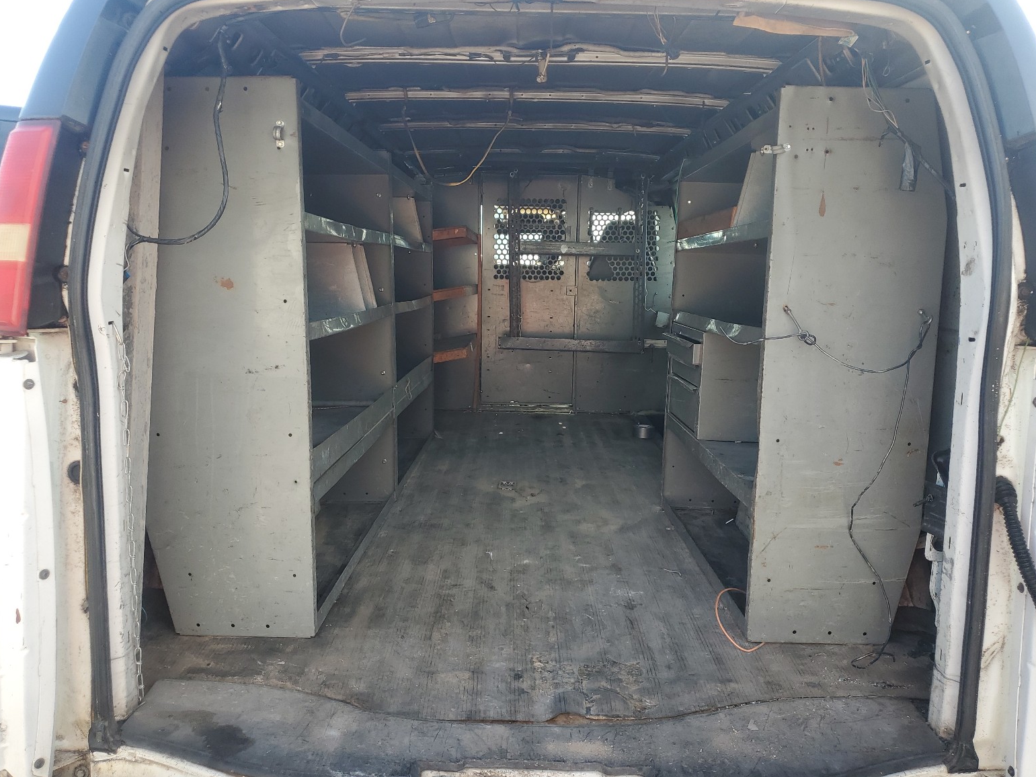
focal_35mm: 27
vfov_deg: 51.4
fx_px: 808
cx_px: 524
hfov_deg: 65.3
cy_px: 396
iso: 50
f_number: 1.5
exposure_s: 1/400
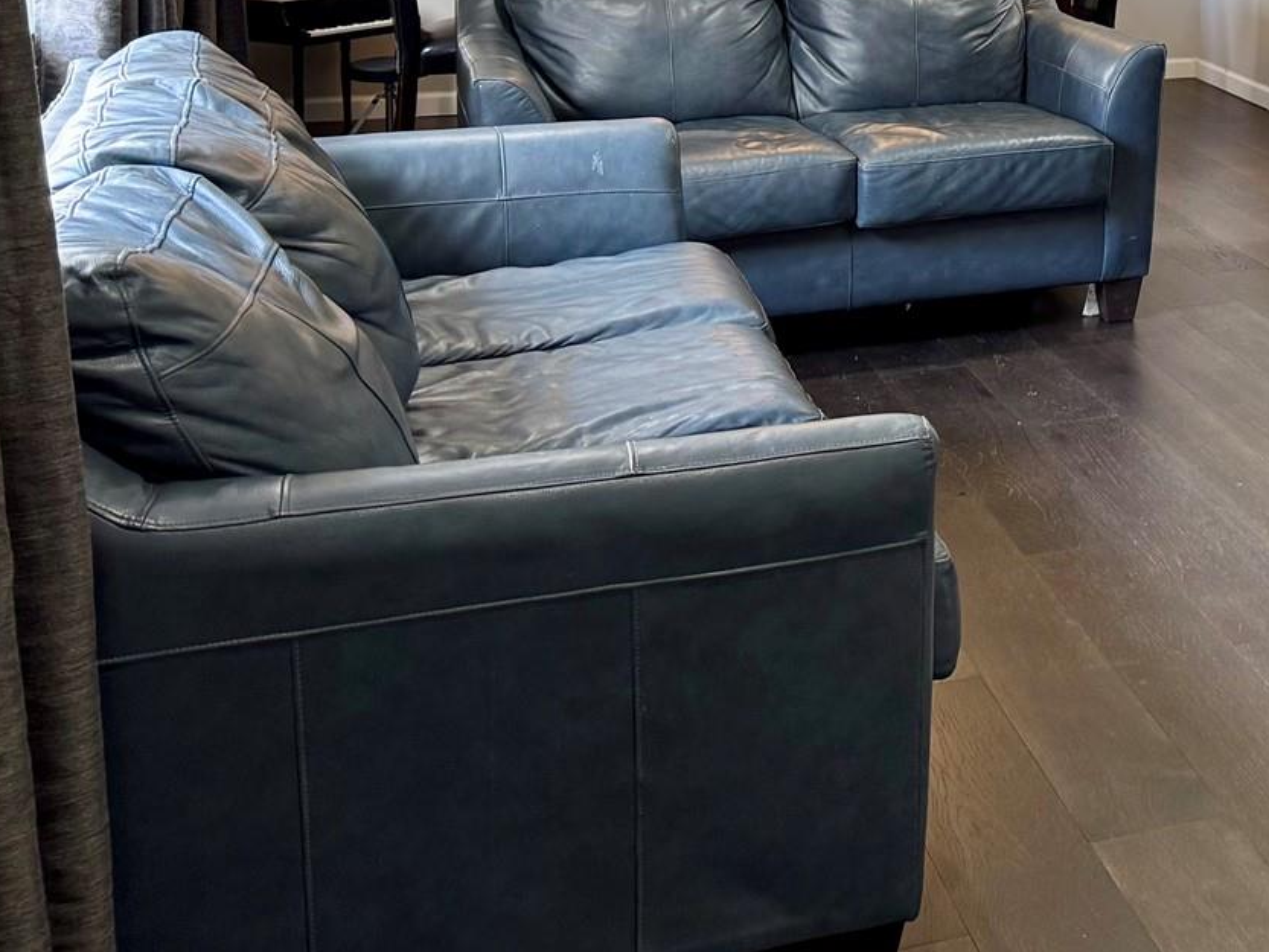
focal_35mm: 59
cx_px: 1517
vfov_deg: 23.5
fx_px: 2163
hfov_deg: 28.5
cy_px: -59
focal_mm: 6.76
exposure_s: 1/60
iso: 160
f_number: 1.78
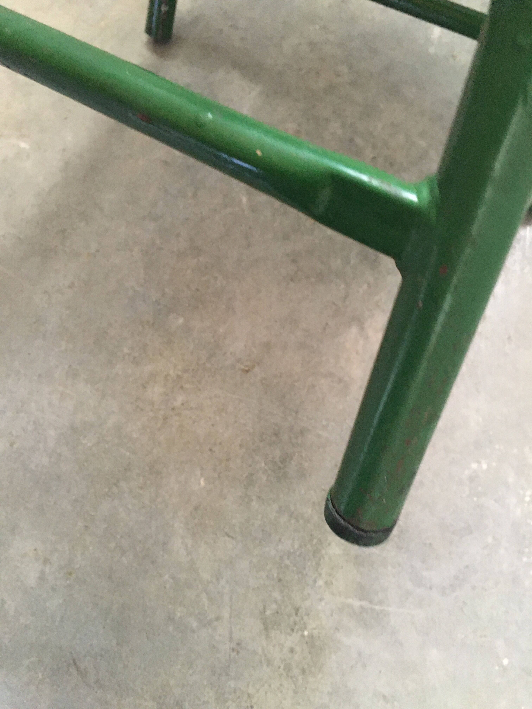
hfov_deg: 48.2
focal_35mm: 29
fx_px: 594
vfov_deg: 61.7
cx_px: 266
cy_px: 354
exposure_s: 1/17
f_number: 2.2
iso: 200
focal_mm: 4.15
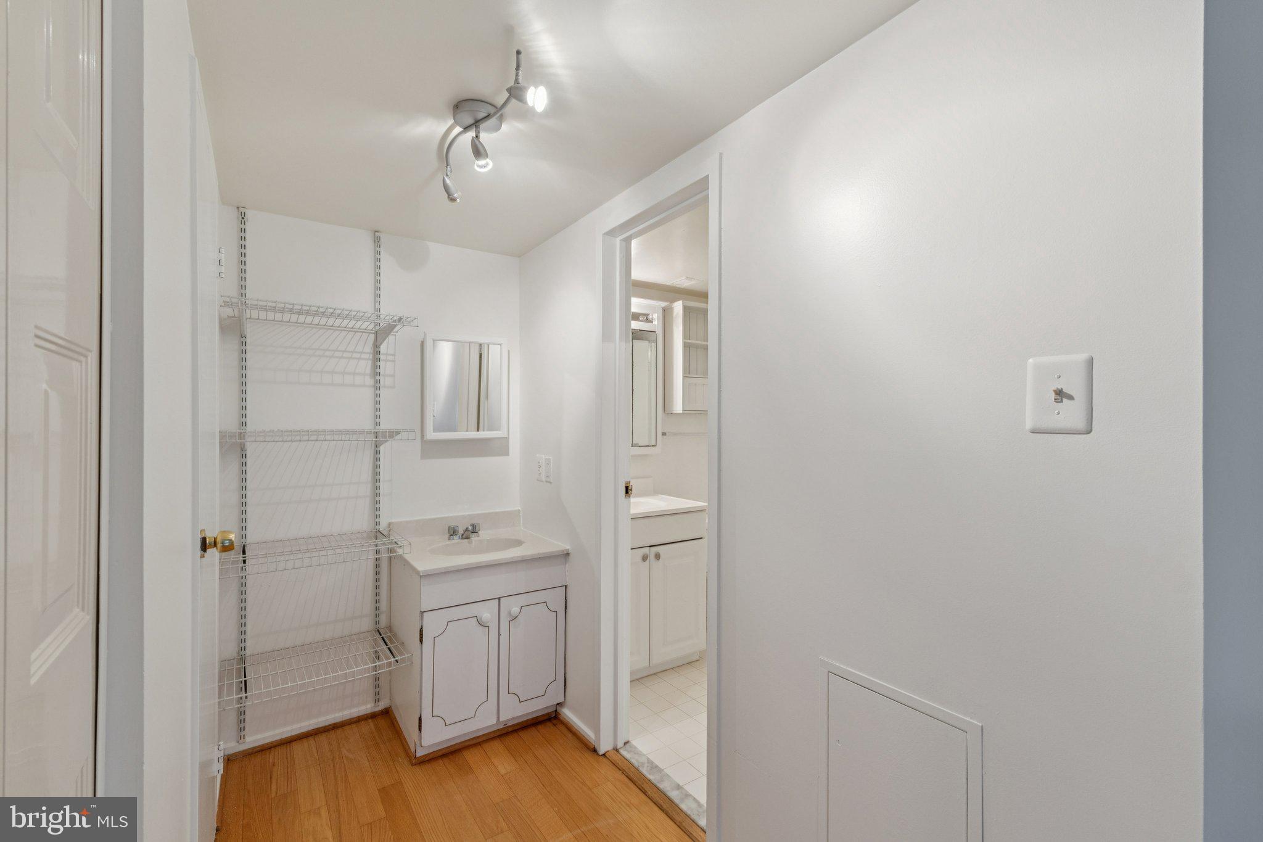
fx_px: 526
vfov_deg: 77.3
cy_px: 421
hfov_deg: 100.4
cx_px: 632
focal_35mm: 15
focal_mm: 10
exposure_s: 1/8
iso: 250
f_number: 9
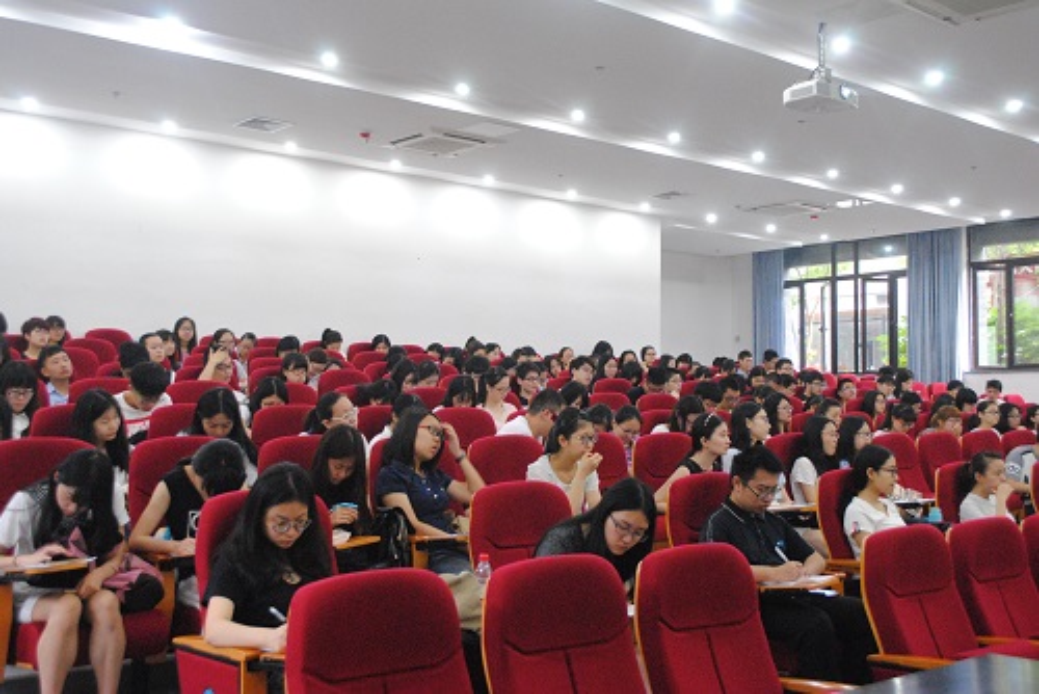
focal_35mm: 42
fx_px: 1213
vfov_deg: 31.9
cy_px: 347
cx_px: 520
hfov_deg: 46.4
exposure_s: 1/15
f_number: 5
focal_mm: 28
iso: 1600
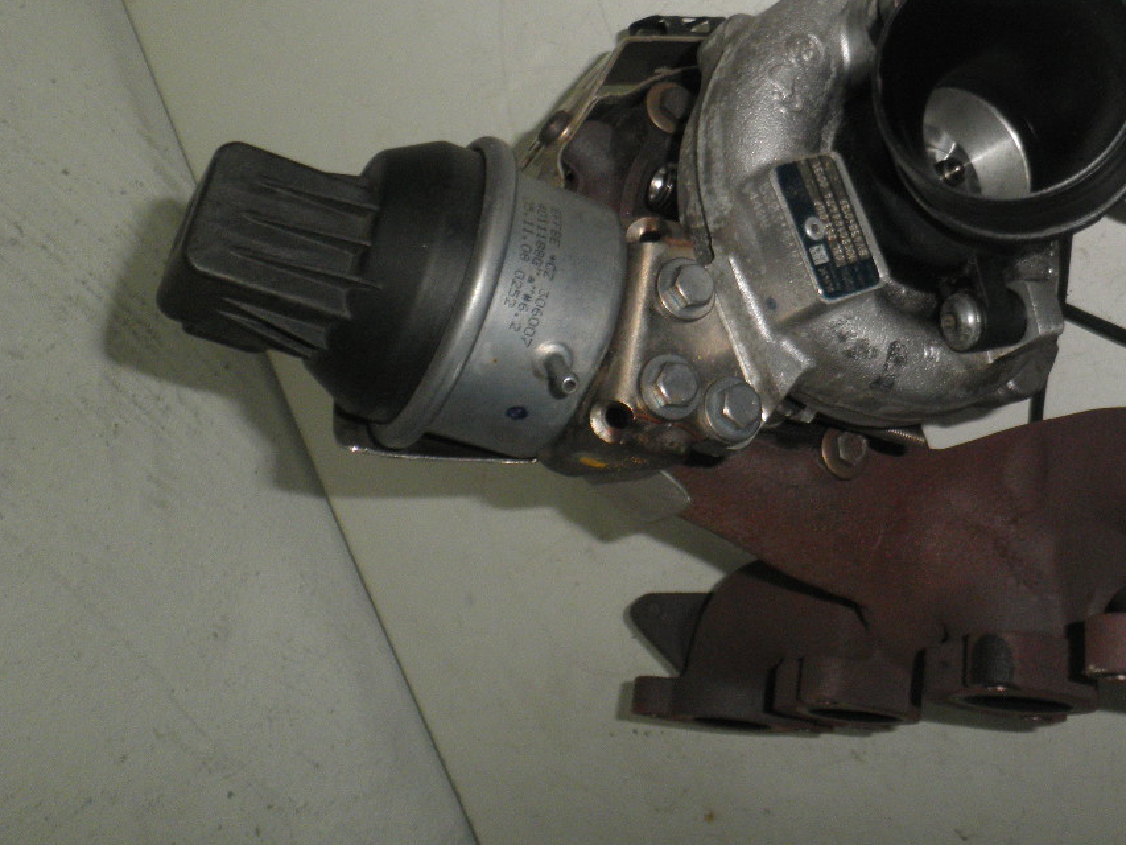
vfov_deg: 36.4
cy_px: 267
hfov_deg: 46.4
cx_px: 820
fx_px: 1269
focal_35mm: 39
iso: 160
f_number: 7.9
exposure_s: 1/30
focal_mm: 4.7
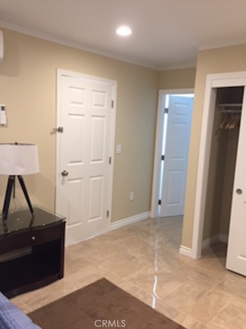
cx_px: 123
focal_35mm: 29
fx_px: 275
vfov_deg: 61.7
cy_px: 164
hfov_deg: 48.2
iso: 125
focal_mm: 4.15
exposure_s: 1/30
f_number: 2.2
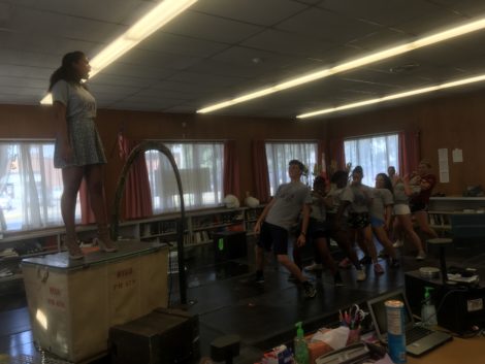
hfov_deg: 61.6
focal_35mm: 29
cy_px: 182
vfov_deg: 48.3
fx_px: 407
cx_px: 242
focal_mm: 4.15
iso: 25
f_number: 2.2
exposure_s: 1/120
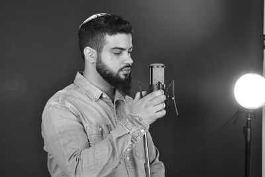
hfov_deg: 23.9
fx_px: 626
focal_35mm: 85
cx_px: 132
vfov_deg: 16.1
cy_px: 88
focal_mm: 85
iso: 400
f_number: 10
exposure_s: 1/100
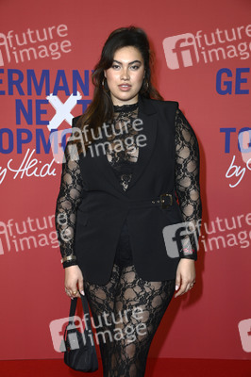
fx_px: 649
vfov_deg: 32.4
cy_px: 188
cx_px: 126
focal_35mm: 62
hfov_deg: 21.9
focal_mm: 62
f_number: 5.6
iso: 640
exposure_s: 1/200
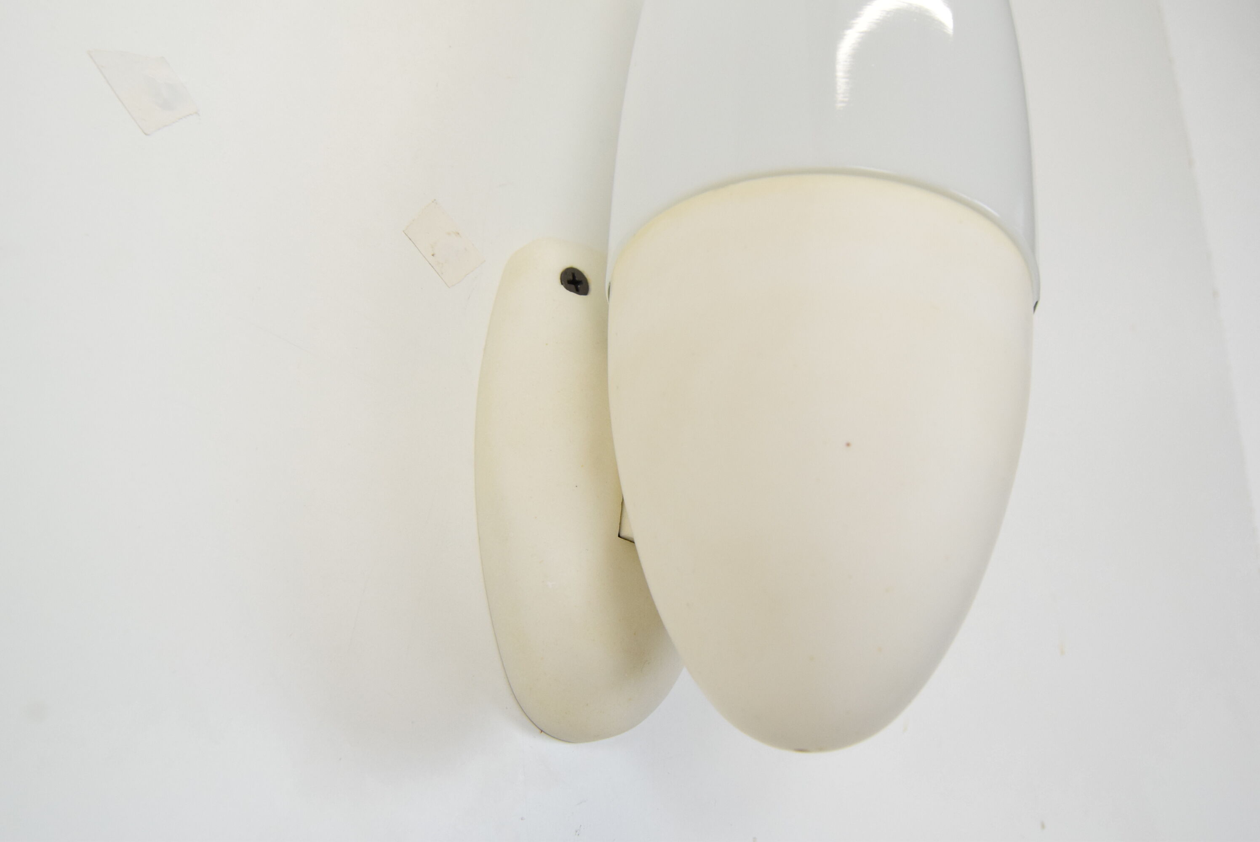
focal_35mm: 30
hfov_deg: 61.9
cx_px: 630
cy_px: 421
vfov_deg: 43.7
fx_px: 1051
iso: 1600
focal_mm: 20
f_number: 7.1
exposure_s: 1/200
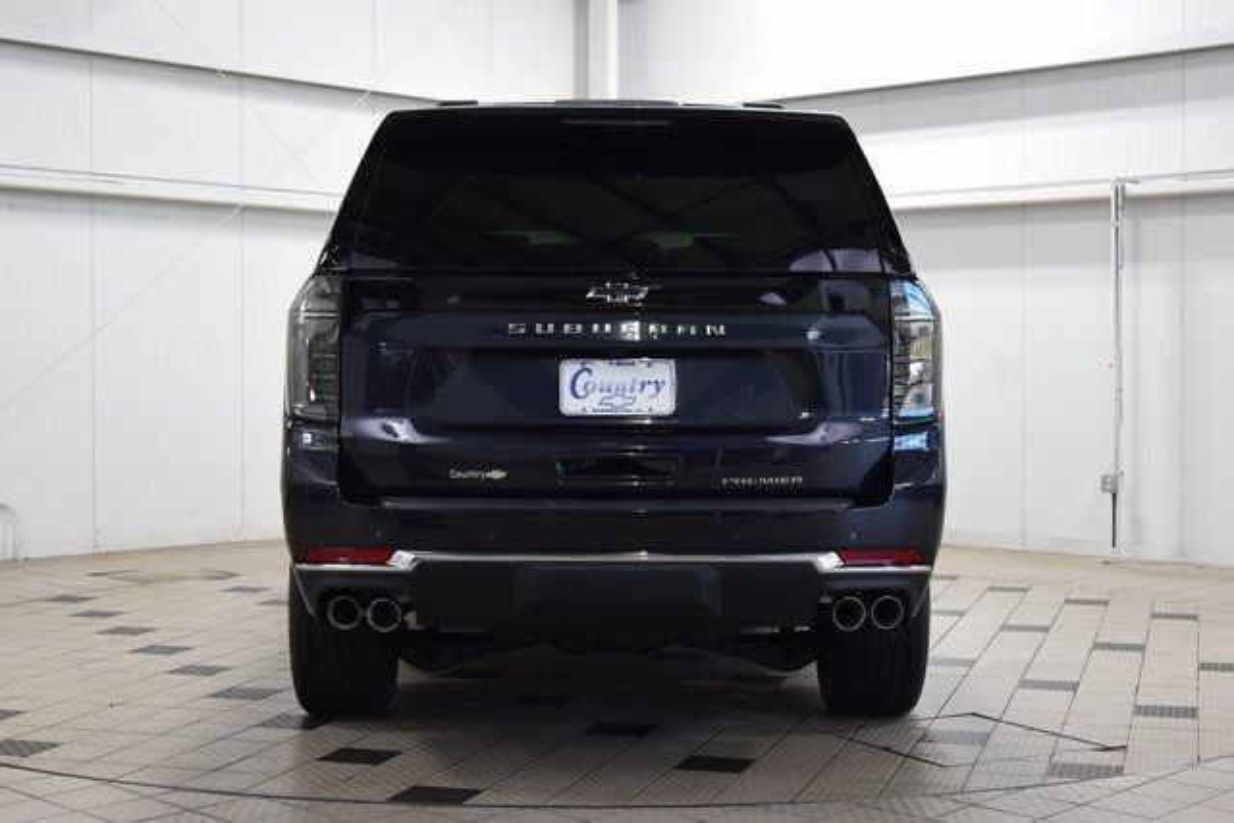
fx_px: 1851
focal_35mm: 54
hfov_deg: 36.9
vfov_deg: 25.1
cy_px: 412
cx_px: 617
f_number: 5.6
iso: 1600
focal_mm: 36
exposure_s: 1/60
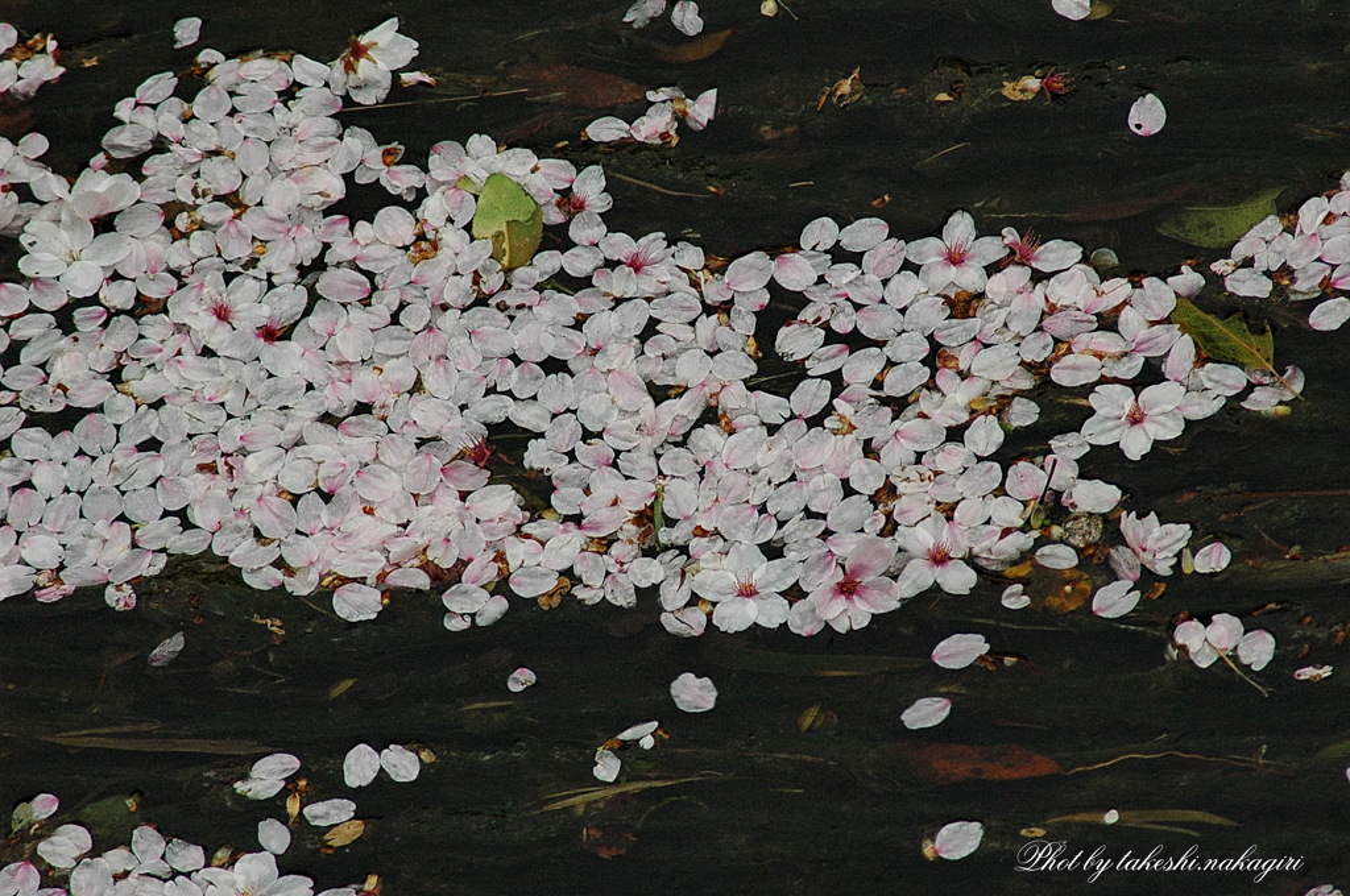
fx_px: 16853
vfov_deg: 3.0
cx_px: 675
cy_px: 448
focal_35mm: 450
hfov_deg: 4.6
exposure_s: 1/250
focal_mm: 300
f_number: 9
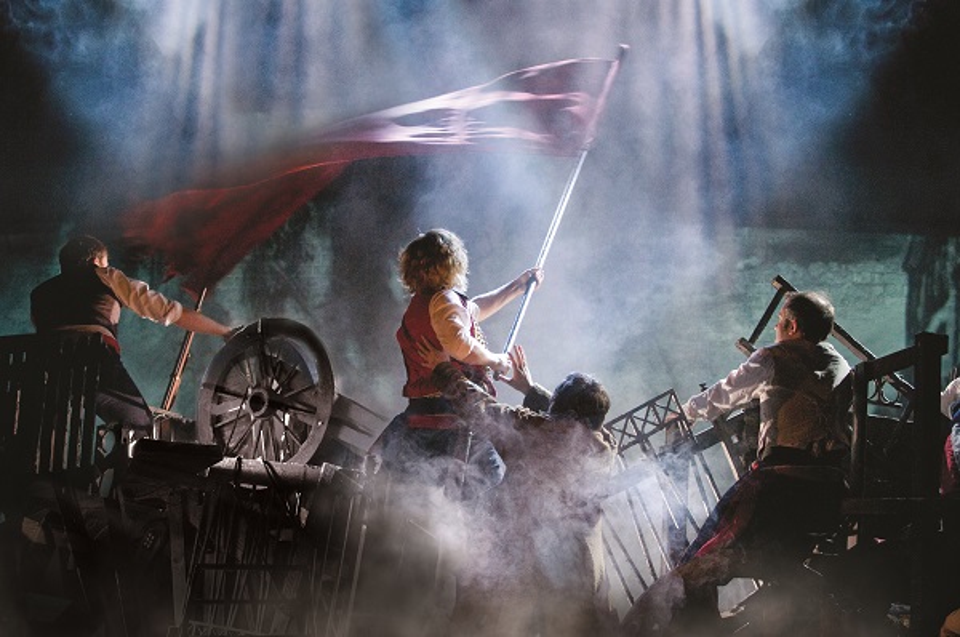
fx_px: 2795
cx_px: 480
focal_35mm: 105
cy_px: 318
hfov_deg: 19.5
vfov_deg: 13.0
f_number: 2.8
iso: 1600
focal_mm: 70
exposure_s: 1/125
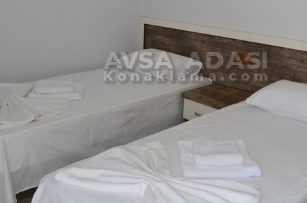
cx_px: 184
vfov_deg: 31.5
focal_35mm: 42
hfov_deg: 46.2
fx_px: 357
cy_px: 65
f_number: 9.5
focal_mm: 18
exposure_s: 1/200
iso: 1000
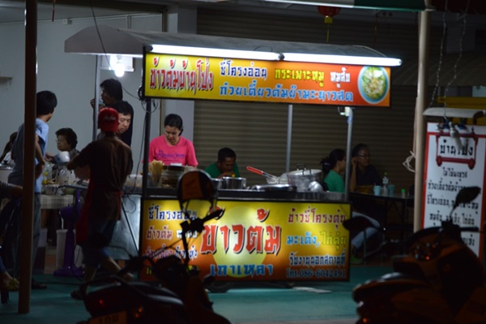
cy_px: 162
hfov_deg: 17.1
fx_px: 1619
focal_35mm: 120
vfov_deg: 11.4
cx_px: 243
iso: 800
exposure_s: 1/80
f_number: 5
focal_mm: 80
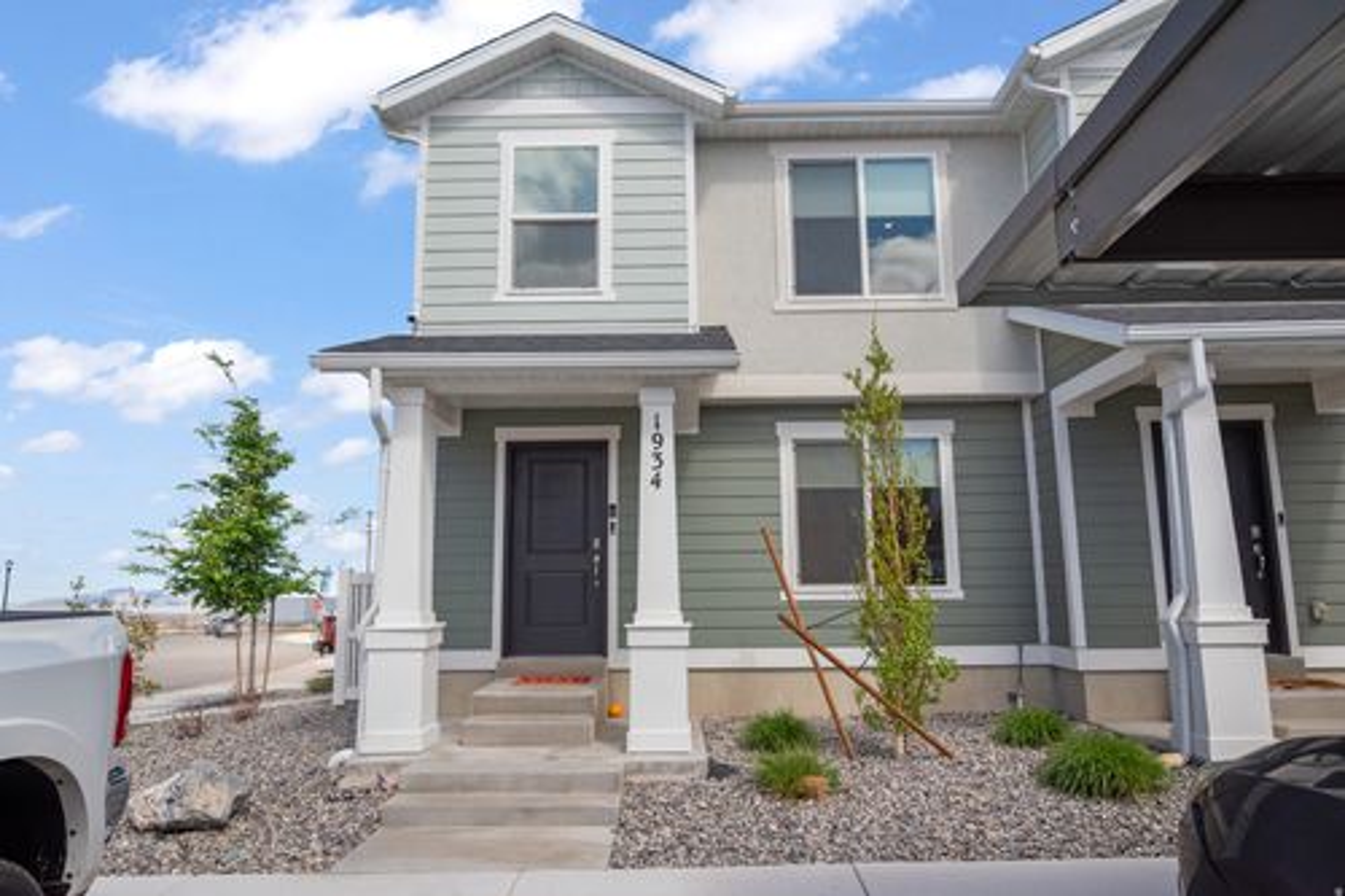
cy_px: 448
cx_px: 672
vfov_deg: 56.1
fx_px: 840
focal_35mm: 22
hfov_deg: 77.3
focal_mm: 22.5
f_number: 8
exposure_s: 1/500
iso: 800
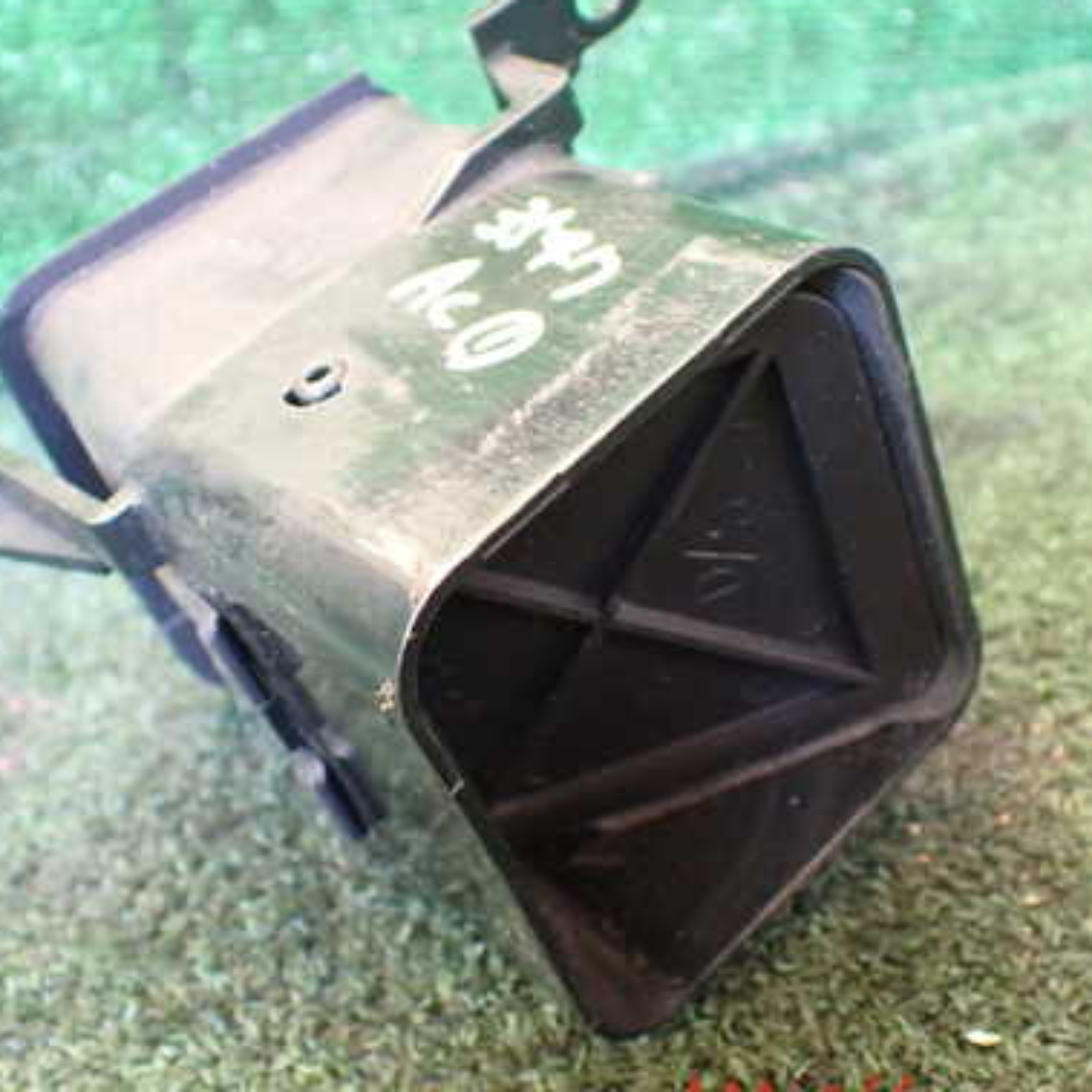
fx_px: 1499
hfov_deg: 40.0
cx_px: 475
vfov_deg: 40.0
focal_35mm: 42
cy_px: 496
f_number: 2.3
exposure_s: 1/40
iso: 800
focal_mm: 5.4
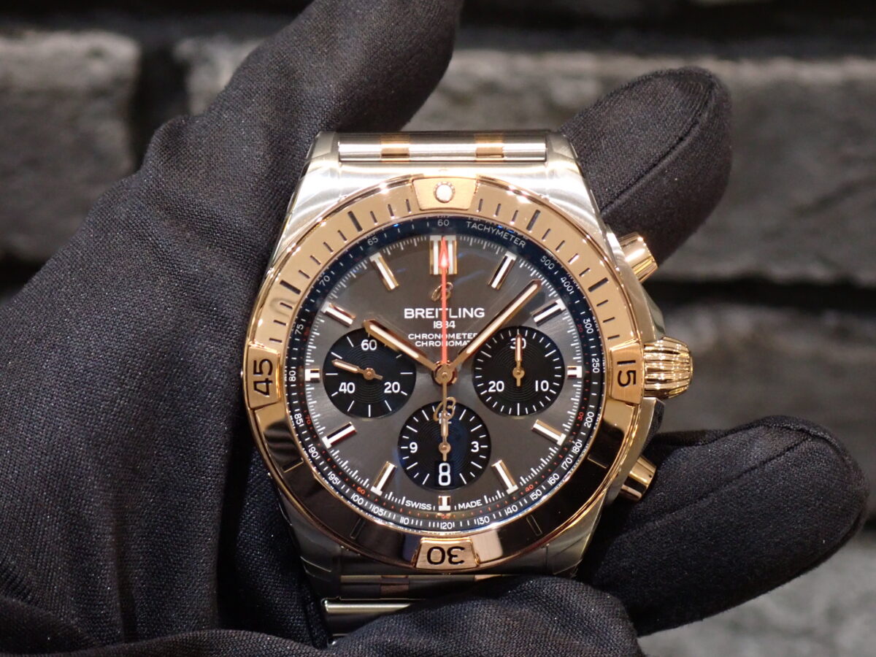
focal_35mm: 100
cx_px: 438
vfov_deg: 14.8
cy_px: 328
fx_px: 2531
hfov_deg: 19.6
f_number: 4.9
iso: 800
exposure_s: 1/60
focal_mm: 18
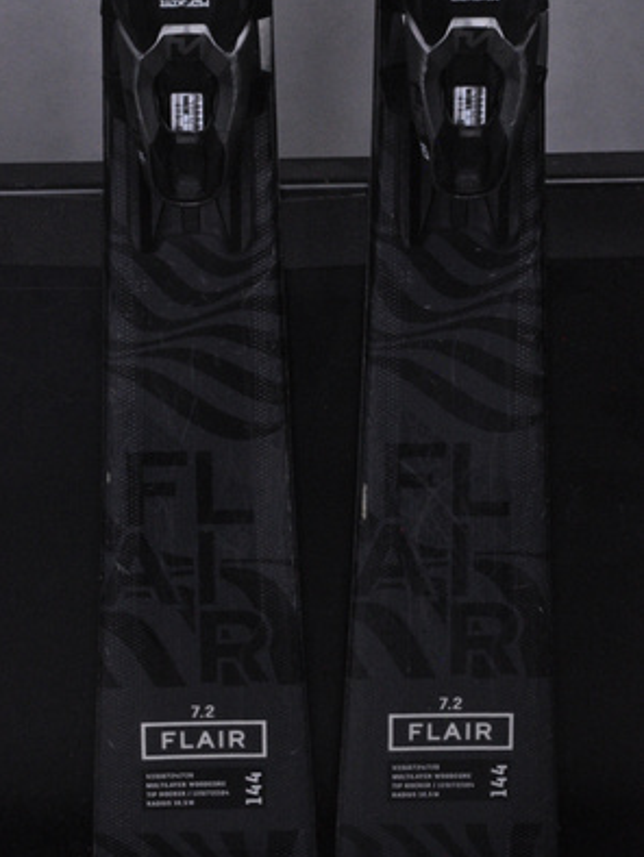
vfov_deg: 13.3
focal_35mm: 148
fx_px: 3667
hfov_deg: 10.0
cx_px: 321
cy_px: 411
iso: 3200
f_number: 11
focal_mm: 90
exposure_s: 1/125
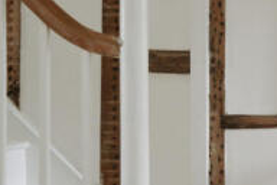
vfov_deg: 16.6
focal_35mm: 82
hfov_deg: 23.4
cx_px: 296
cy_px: 106
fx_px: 631
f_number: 5
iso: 320
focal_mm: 24
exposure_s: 1/40
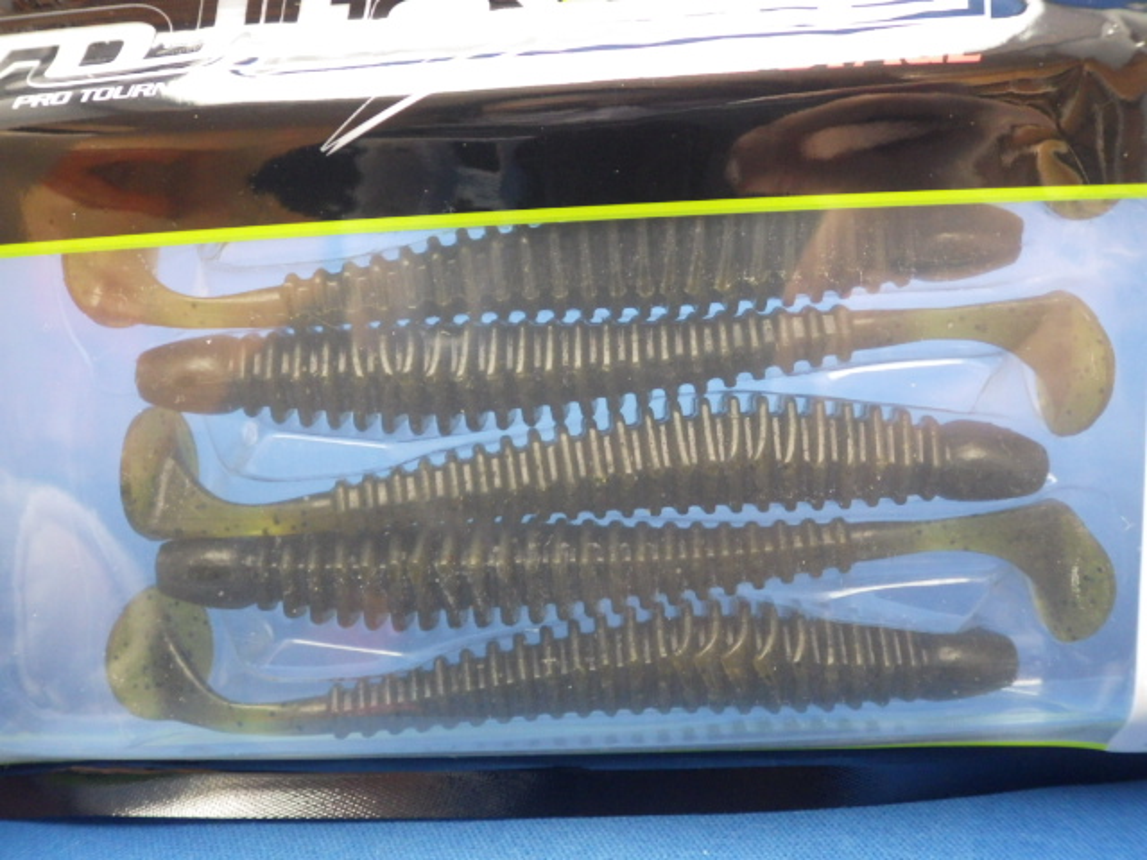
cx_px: 574
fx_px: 1027
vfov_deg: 45.4
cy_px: 430
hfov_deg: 58.4
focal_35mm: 31
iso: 640
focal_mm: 5.5
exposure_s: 1/45
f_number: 2.3
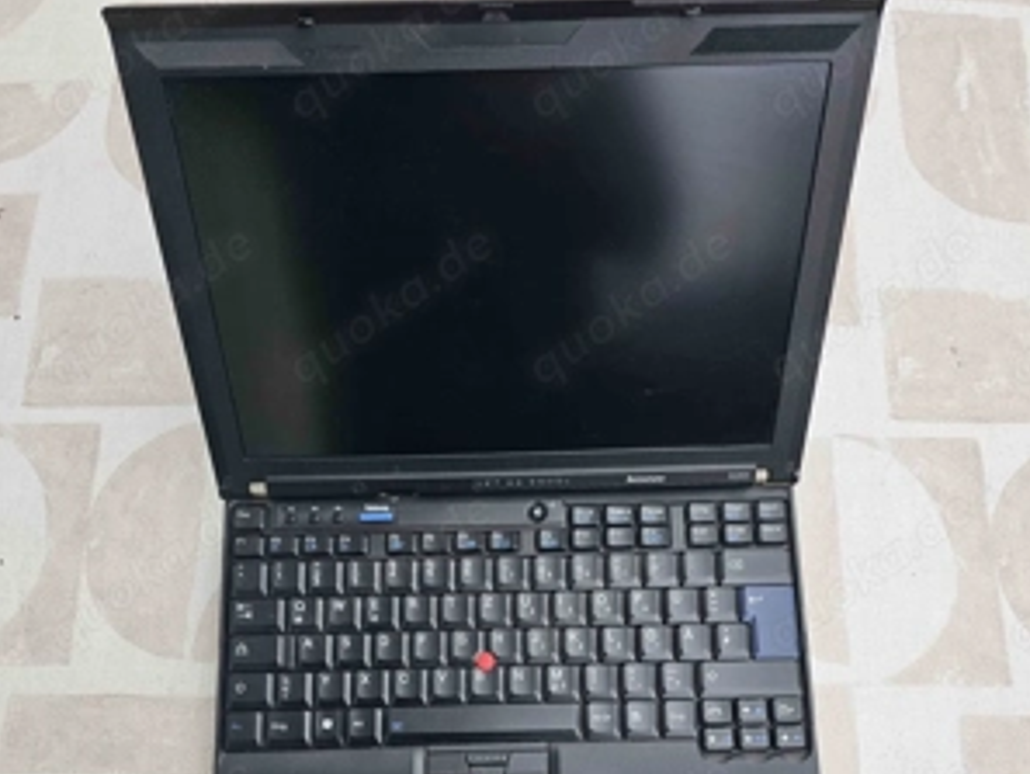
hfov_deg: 58.3
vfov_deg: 43.3
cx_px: 517
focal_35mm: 31
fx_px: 923
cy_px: 625
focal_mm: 6.3
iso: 16
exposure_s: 1/100
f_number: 1.7
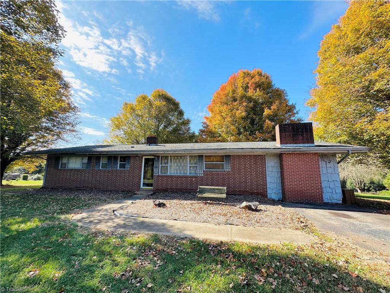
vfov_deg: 85.7
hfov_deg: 102.1
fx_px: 158
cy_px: 146
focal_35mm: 14
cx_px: 195
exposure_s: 1/633
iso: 40
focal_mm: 2.22
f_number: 2.2
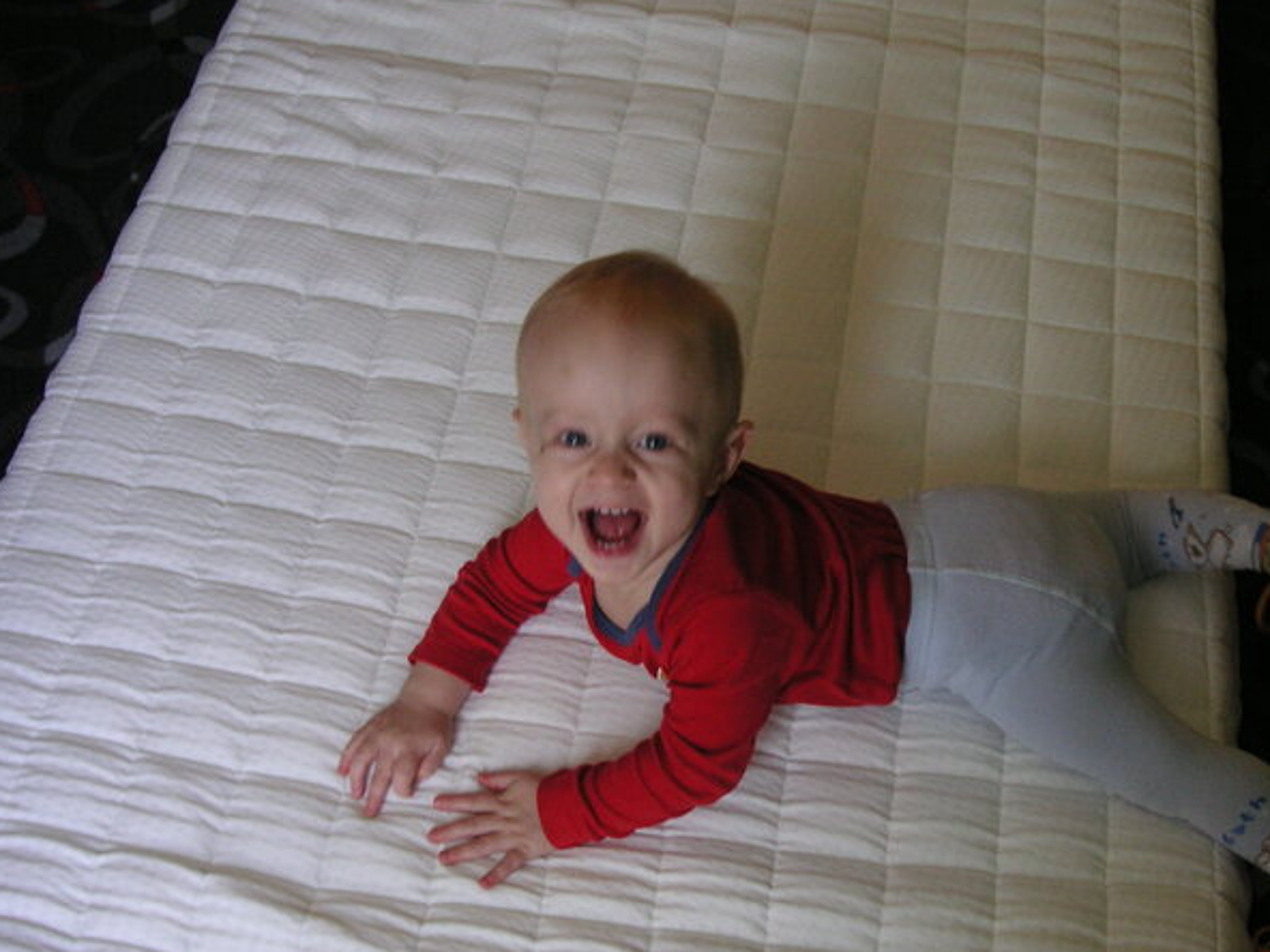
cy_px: 482
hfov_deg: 38.0
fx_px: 1834
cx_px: 781
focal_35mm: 50
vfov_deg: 29.1
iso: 64
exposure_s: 1/45
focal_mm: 6.1
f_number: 2.8
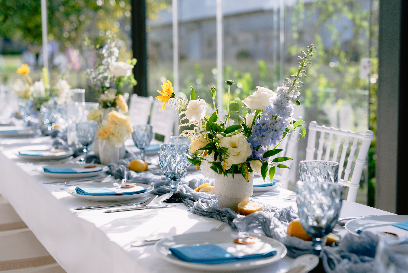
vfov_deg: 23.0
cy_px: 153
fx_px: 669
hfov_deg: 33.9
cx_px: 235
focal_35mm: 59
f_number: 2.8
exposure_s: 1/3200
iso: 200
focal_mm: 50
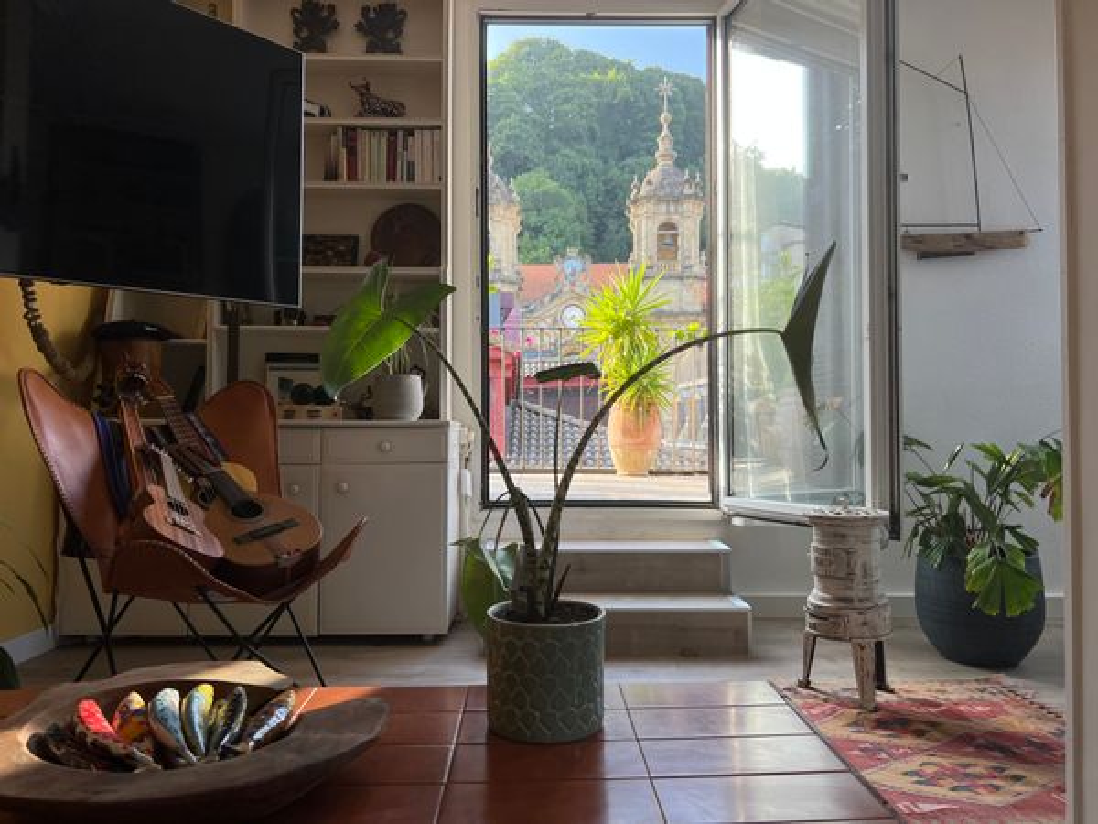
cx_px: 549
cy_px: 412
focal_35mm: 26
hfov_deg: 67.3
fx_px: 825
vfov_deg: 53.1
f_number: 1.5
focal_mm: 5.7
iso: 50
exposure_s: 1/421
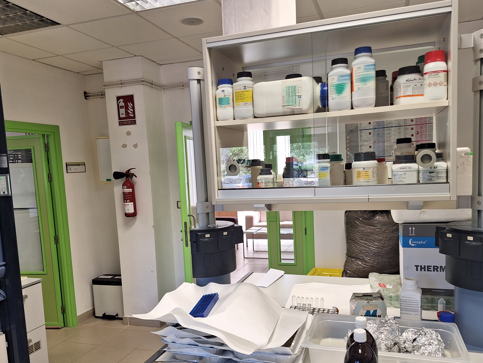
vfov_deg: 49.5
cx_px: 246
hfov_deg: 63.4
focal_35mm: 28
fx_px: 391
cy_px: 213
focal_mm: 5.54
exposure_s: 1/50
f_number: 1.8
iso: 40
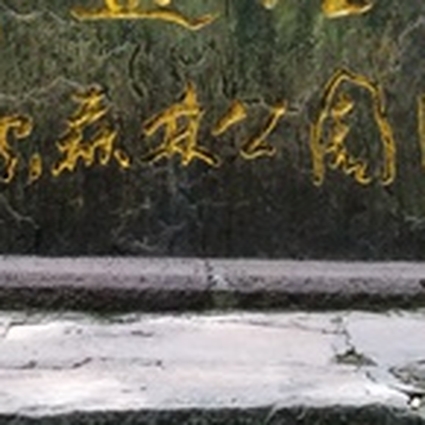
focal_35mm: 110
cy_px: -132
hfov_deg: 15.7
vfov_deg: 15.1
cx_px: 70
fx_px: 1528
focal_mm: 4.12
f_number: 2.2
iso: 64
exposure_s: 1/120
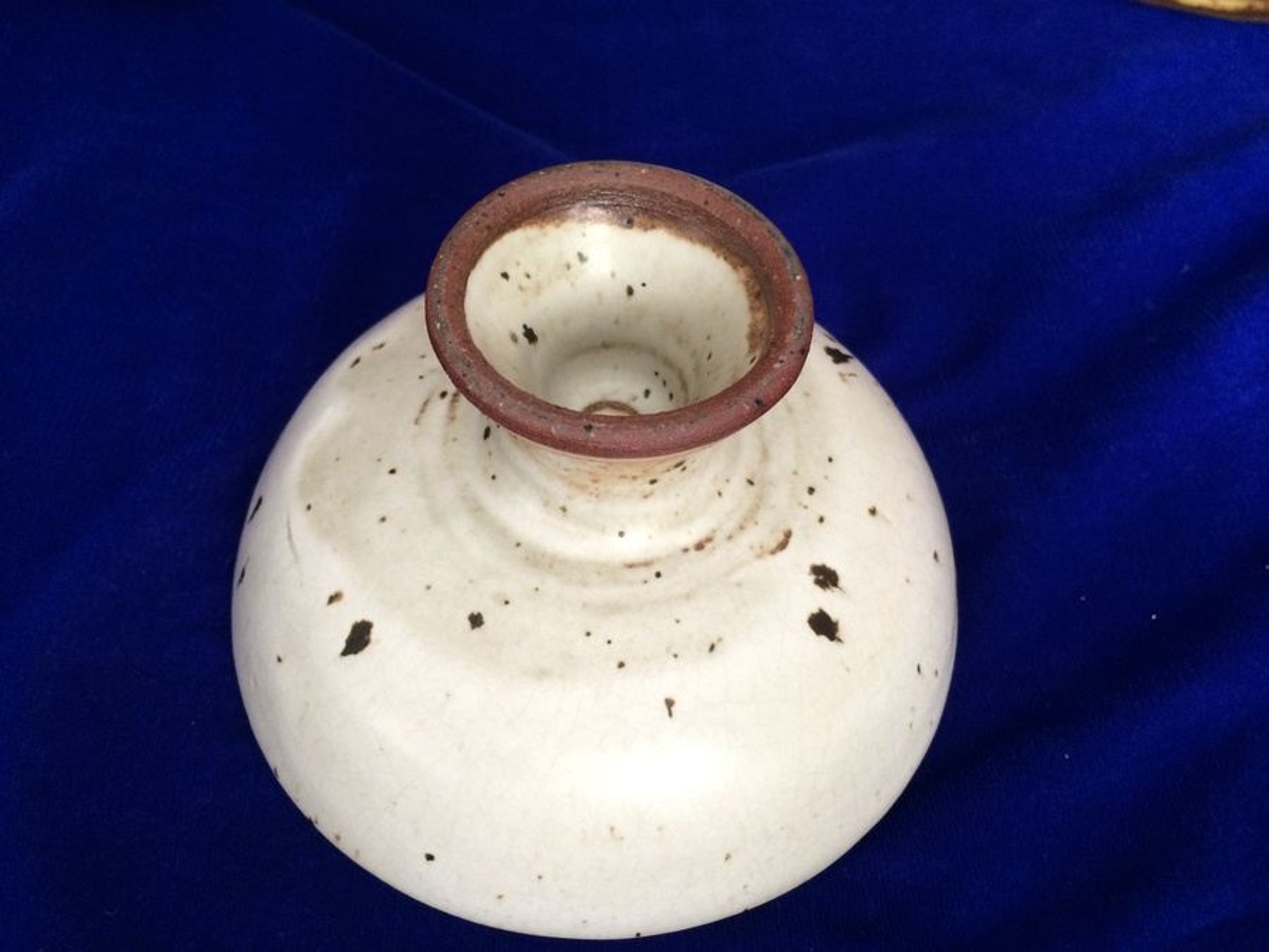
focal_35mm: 30
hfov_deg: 60.0
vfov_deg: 46.8
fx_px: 1100
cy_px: 476
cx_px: 634
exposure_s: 1/30
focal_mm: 4.12
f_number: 2.2
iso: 200
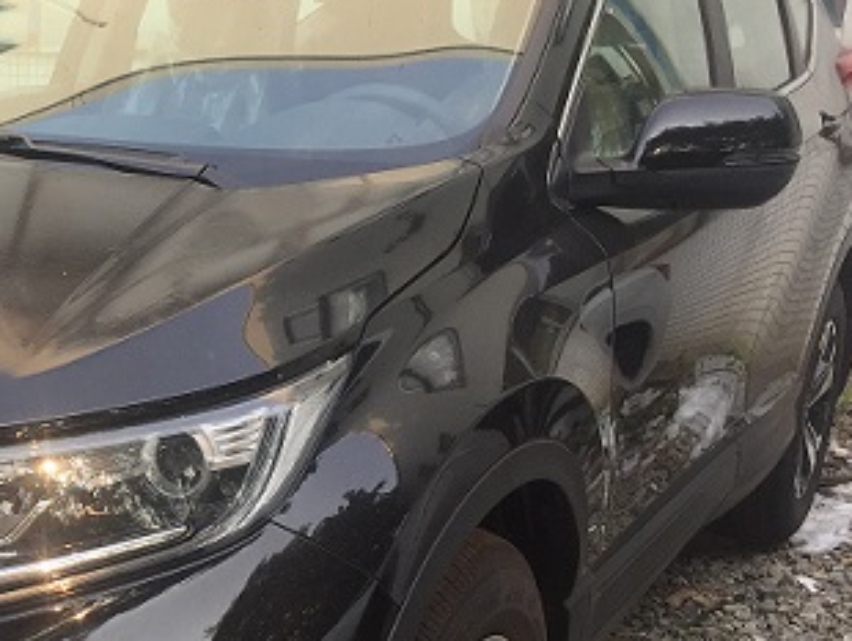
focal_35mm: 61
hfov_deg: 29.5
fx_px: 1503
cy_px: 481
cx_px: -10
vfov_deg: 23.8
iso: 32
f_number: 2.2
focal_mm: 4.15
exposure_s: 1/416
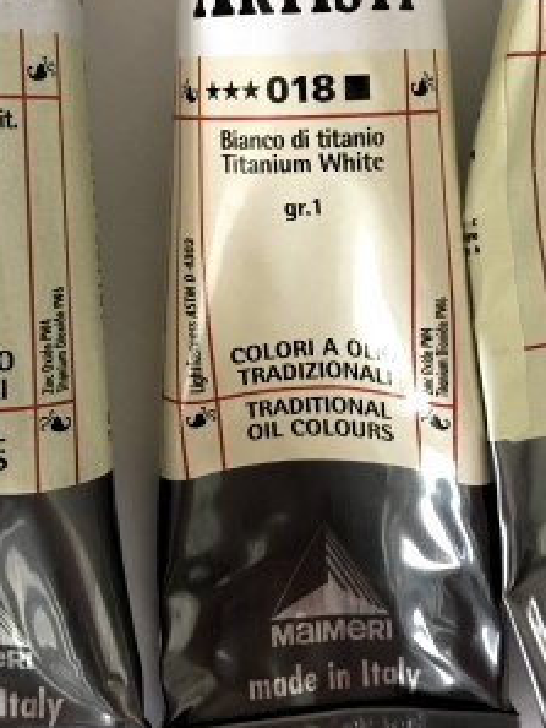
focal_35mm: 52
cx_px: 291
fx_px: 1093
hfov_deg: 28.0
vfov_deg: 36.4
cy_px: 232
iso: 200
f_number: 2.2
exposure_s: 1/33
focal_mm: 4.15
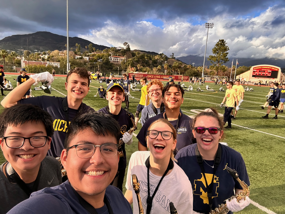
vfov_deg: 58.9
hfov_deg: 73.9
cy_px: 107
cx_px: 142
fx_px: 189
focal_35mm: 23
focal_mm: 2.69
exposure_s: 1/483
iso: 25
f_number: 1.9
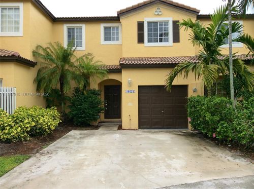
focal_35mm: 33
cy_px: 94
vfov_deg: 42.8
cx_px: 127
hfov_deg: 55.4
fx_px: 242
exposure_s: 1/276
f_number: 2.4
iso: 32
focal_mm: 3.3
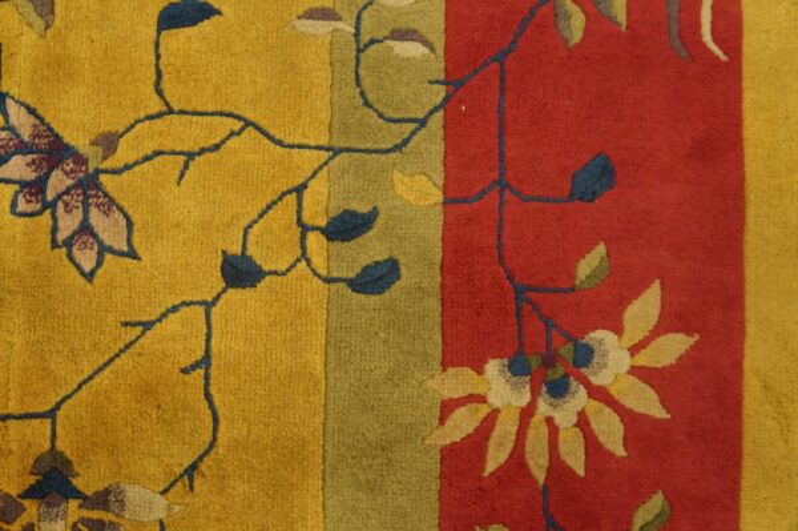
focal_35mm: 30
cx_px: 399
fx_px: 664
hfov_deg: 62.0
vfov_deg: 43.5
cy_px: 266
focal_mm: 20
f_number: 4
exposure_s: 1/60
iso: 1000
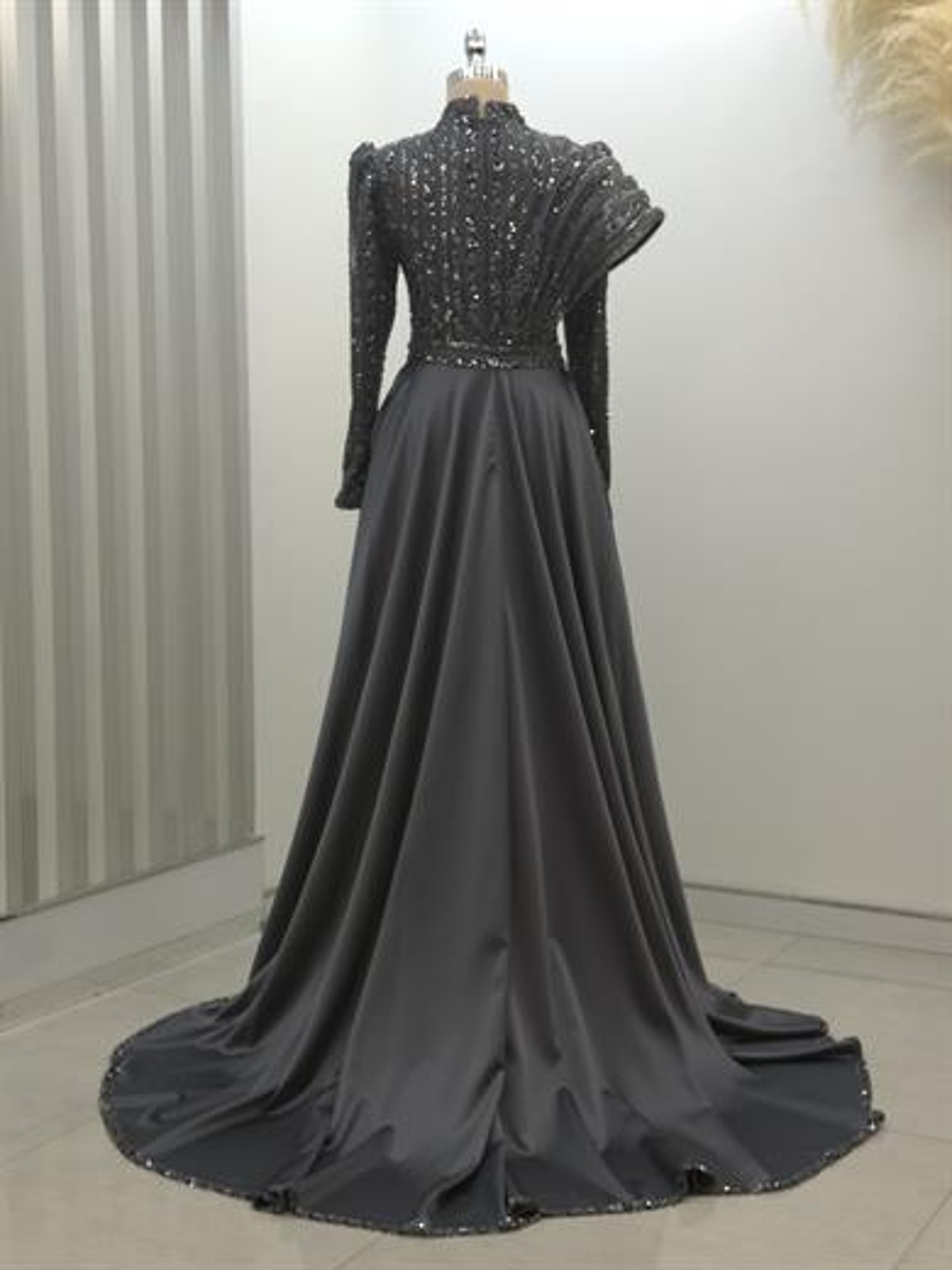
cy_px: 635
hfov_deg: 30.3
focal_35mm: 48
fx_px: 1760
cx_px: 476
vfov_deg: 39.7
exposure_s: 1/561
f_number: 1.78
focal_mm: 6.76
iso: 64
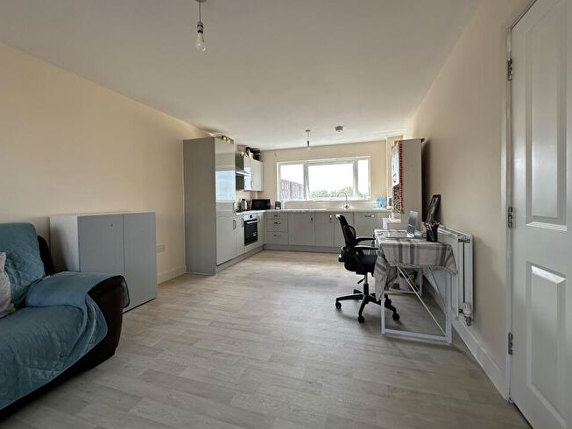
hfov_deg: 98.2
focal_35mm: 15
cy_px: 206
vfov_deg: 81.7
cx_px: 286
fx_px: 248
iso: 40
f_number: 2.2
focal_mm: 2.22
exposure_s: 1/164
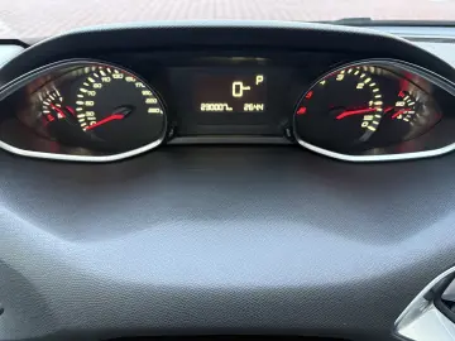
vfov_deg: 53.1
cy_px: 170
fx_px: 342
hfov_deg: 67.3
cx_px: 228
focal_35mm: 26
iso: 500
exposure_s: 1/47
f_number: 1.6
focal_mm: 5.96
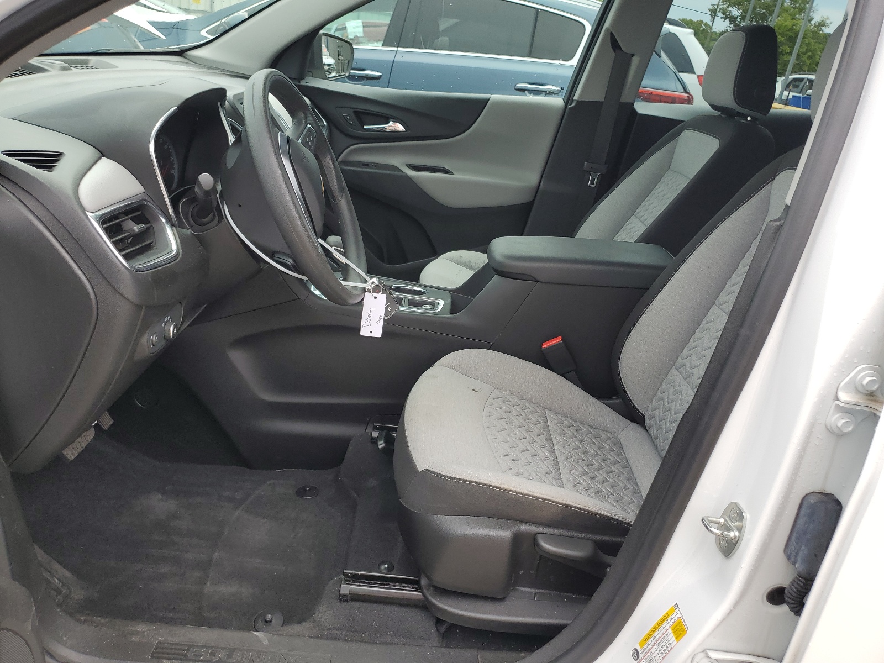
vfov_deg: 53.1
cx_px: 442
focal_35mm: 26
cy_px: 332
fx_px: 664
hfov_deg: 67.3
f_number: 1.5
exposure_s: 1/909
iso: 50
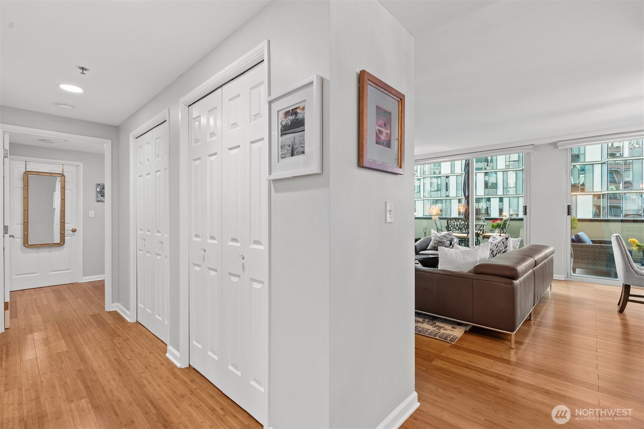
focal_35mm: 16
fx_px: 286
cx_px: 322
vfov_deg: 73.7
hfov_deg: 96.7
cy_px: 214
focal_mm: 16
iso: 200
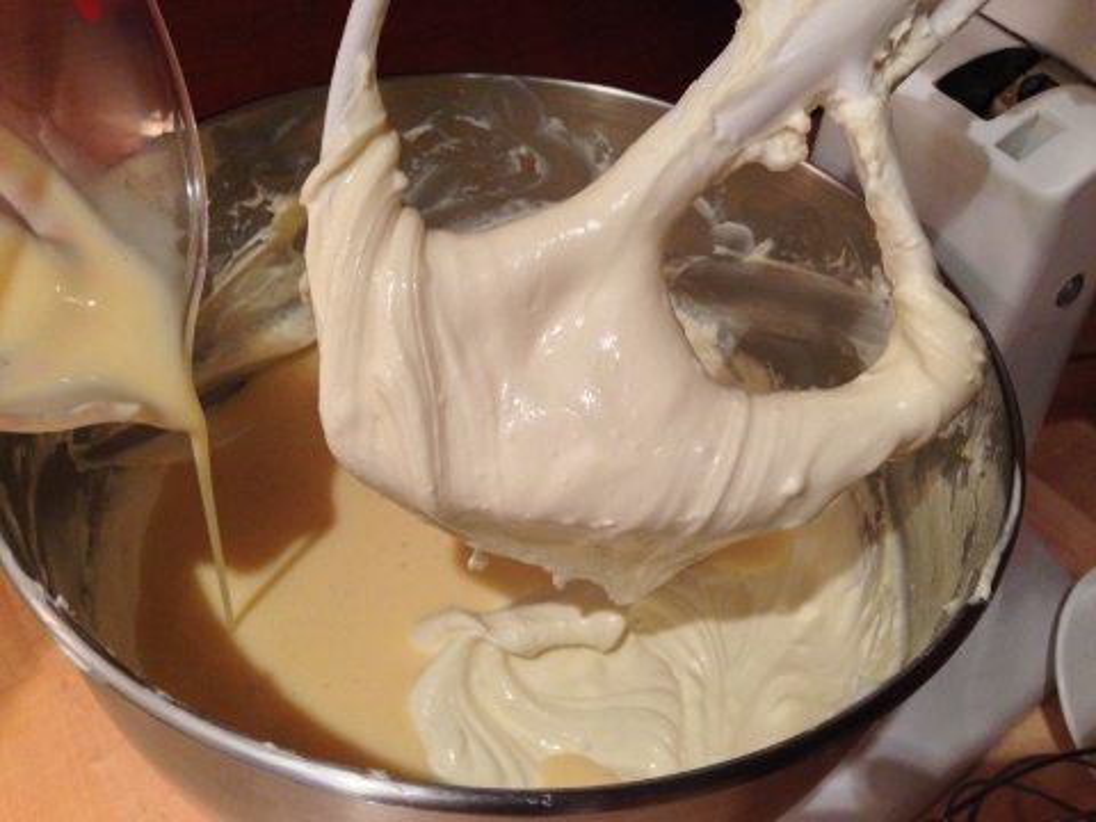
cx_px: 548
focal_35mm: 33
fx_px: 1045
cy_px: 411
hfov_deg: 55.4
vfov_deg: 42.9
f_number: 2.4
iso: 320
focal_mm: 4.12
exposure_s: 1/20
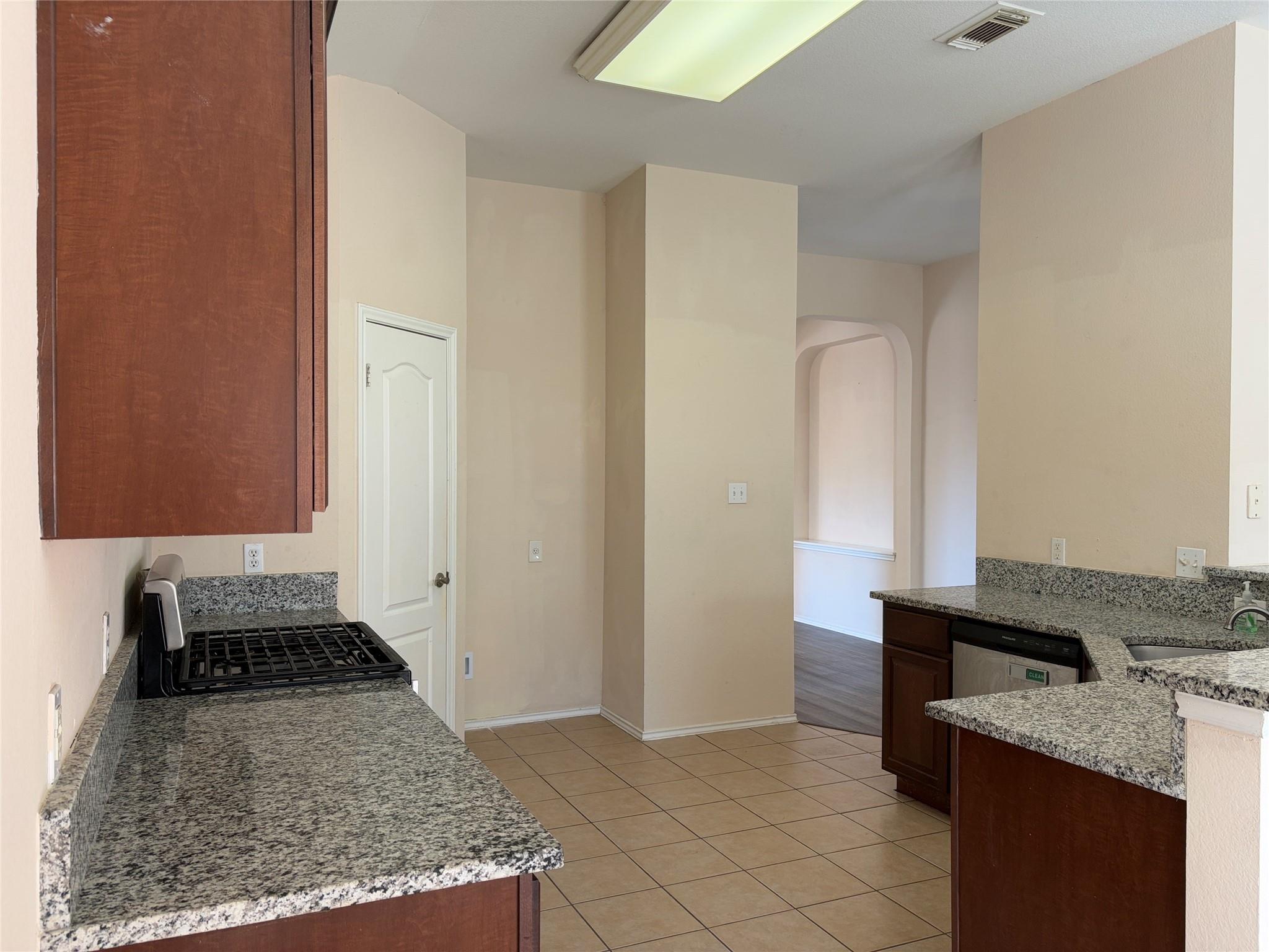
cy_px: 476
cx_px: 634
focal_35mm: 26
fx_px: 953
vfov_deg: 53.1
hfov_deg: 67.3
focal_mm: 5.96
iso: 64
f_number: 1.6
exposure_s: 1/60
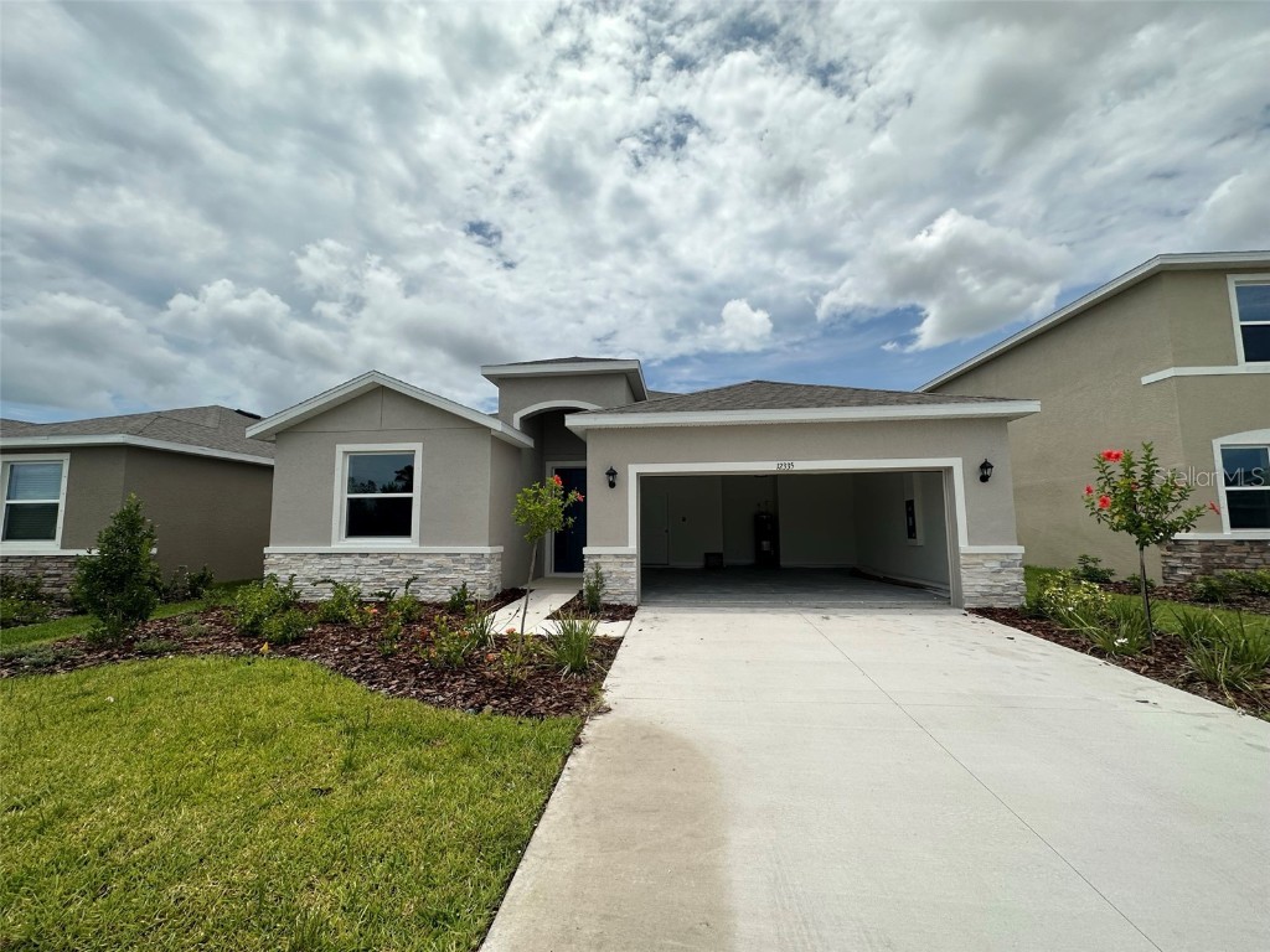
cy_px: 476
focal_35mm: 14
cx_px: 635
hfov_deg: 102.1
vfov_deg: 85.7
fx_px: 514
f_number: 2.2
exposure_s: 1/3509
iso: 50
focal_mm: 2.22
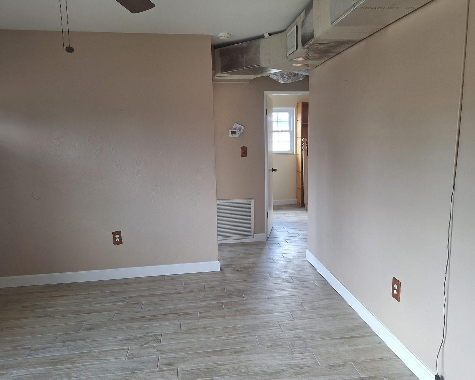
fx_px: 365
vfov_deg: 54.9
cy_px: 189
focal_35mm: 26
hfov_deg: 65.9
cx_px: 259
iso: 100
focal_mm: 5.54
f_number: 1.8
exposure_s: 1/40
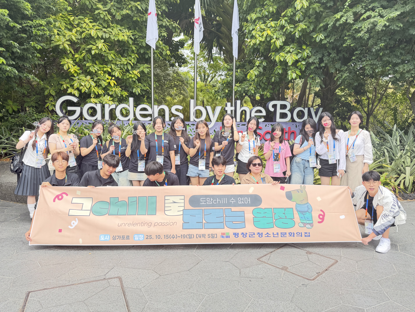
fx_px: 288
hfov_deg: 71.6
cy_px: 156
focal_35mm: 24
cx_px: 208
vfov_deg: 56.8
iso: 80
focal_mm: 6.76
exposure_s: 1/251
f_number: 1.78
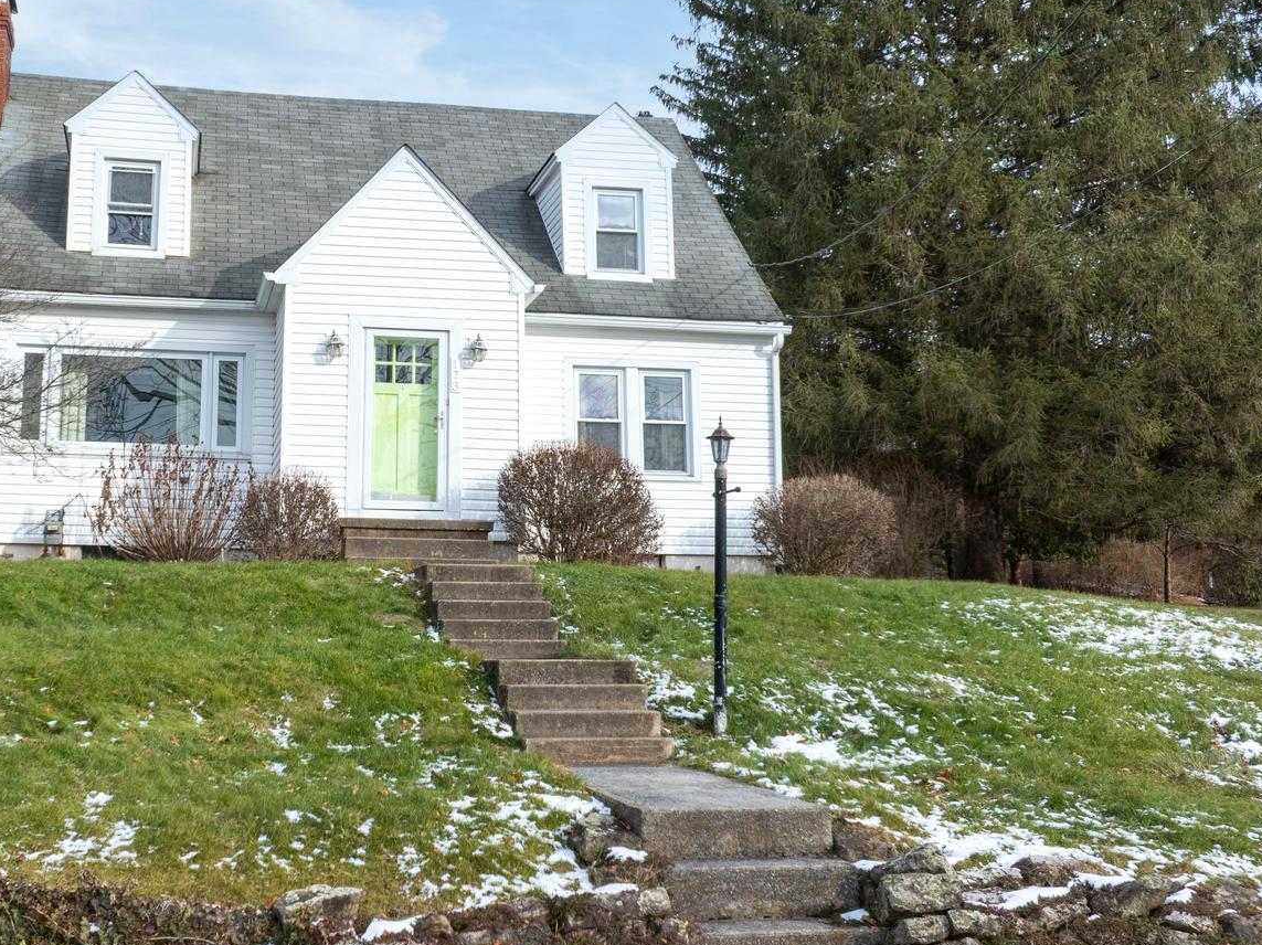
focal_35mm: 43
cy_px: 376
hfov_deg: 43.3
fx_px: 1567
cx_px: 436
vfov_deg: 33.5
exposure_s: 1/200
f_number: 7.1
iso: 100
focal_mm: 12.29
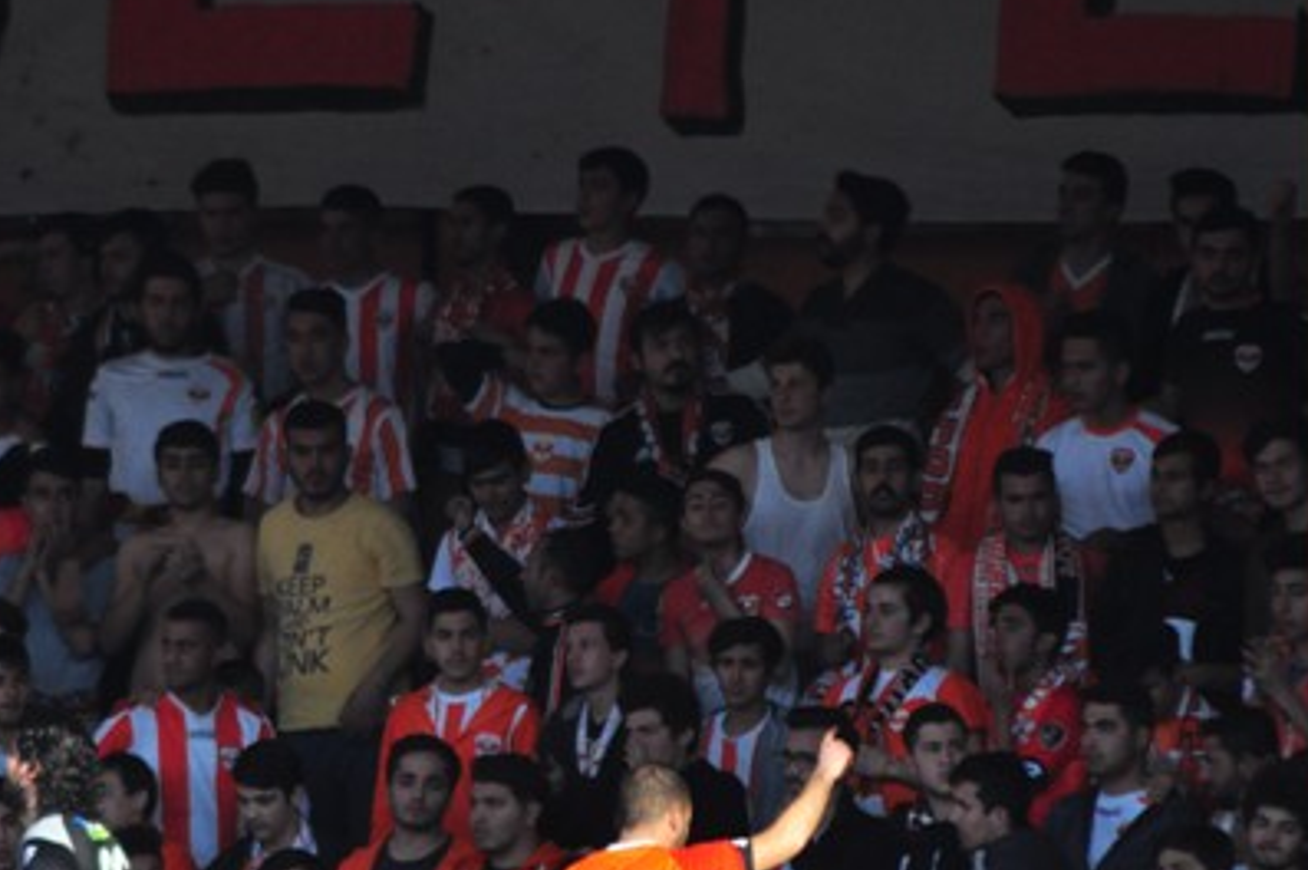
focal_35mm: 725
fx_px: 26319
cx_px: 580
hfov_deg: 2.8
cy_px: 595
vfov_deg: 1.9
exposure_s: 1/2000
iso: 800
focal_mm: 300
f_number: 5.6
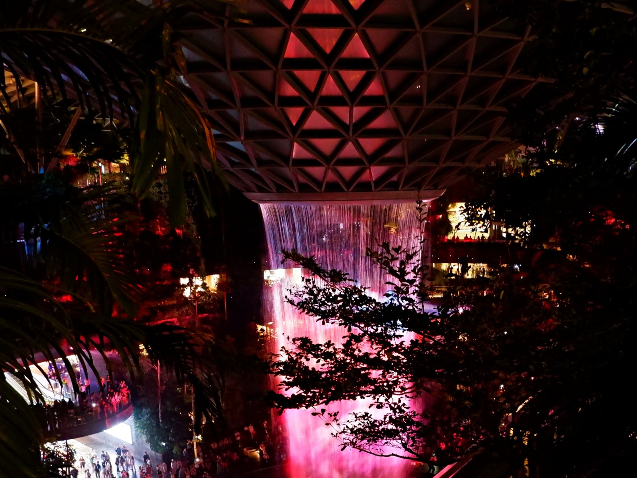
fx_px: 736
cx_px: 368
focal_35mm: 40
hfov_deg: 46.6
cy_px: 368
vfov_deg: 35.1
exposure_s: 1/18
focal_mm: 15
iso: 3200
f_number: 3.5
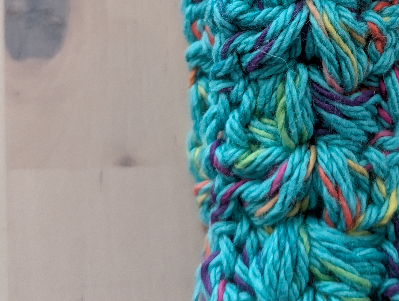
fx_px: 773
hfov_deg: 27.8
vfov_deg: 20.3
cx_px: 360
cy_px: -78
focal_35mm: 67
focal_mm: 6.9
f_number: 1.68
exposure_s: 1/124
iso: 1323
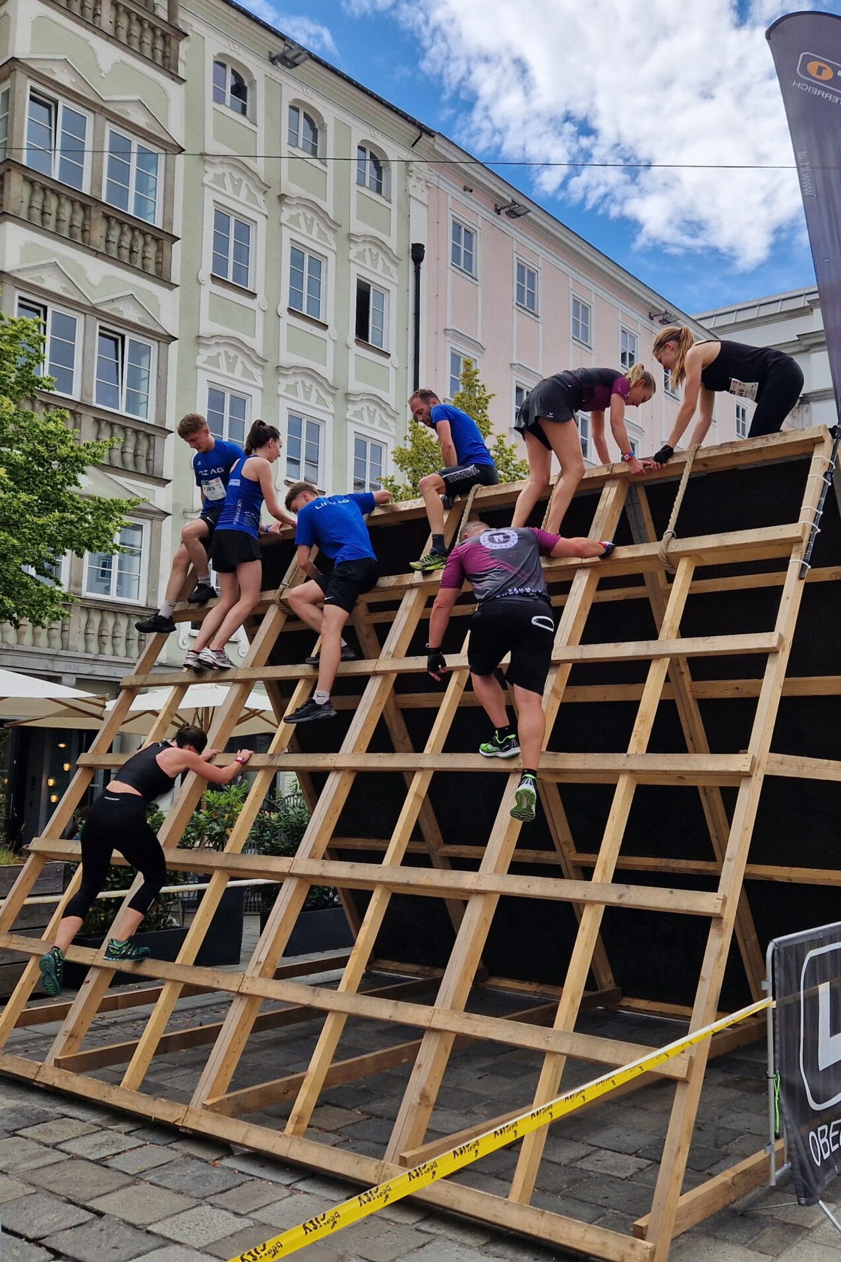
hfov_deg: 40.9
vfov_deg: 58.7
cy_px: 630
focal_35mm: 32
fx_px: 1121
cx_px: 512
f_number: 1.8
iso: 50
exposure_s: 1/1068
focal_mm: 5.4
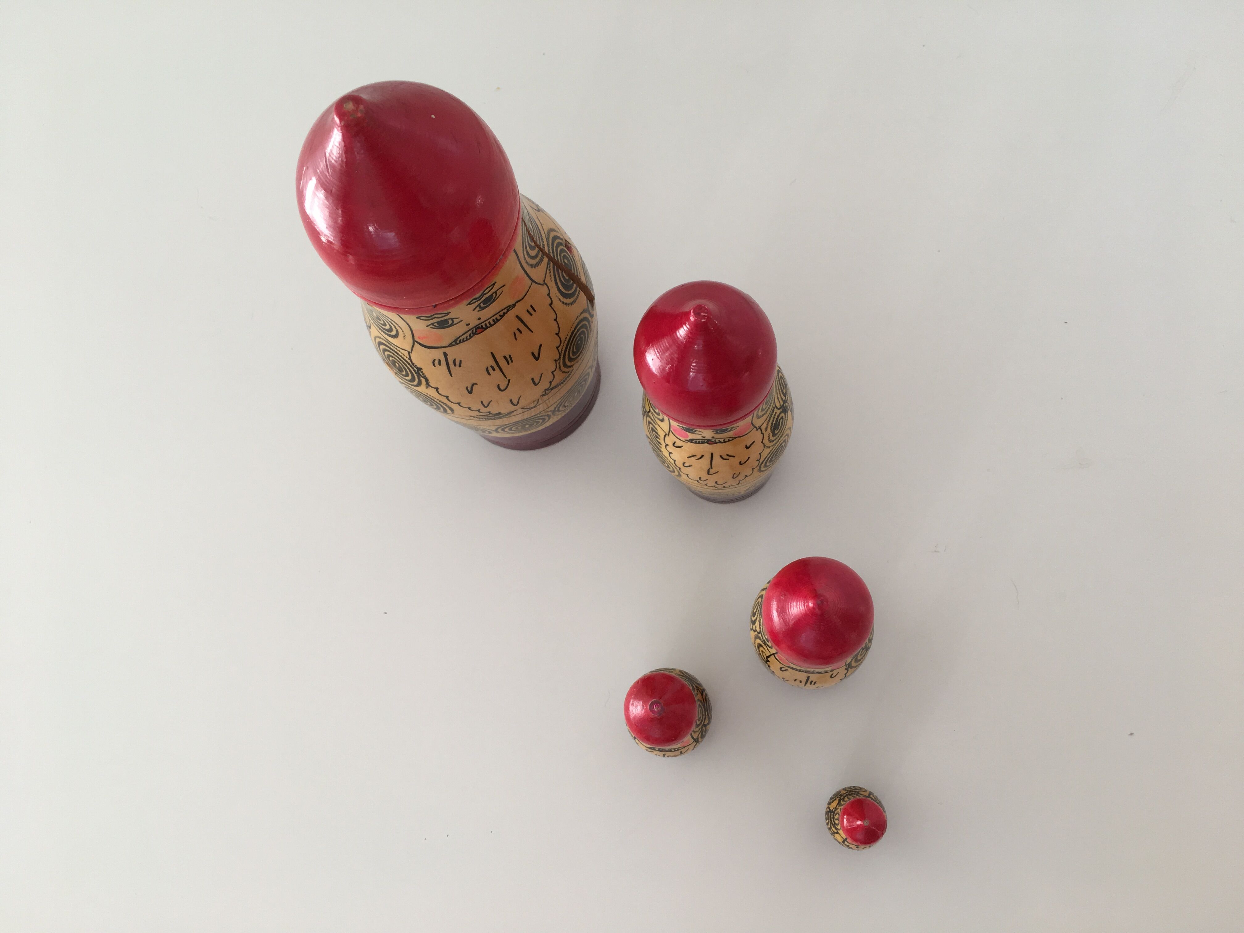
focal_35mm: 29
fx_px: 1042
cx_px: 622
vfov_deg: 48.2
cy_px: 466
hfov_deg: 61.7
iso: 40
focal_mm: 4.15
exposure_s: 1/100
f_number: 2.2
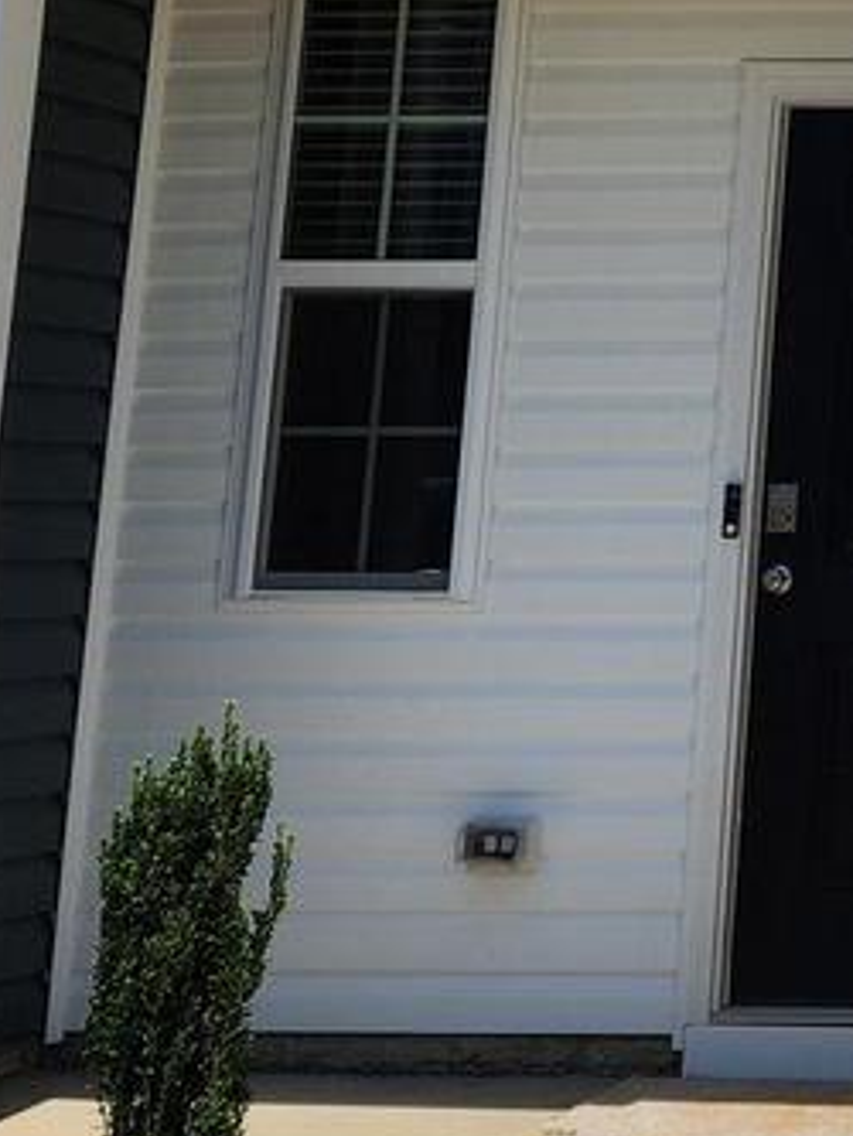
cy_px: -287
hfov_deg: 12.9
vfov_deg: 17.5
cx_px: 1450
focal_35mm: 106
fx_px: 3480
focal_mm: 5.4
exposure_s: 1/4153
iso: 20
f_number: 1.8
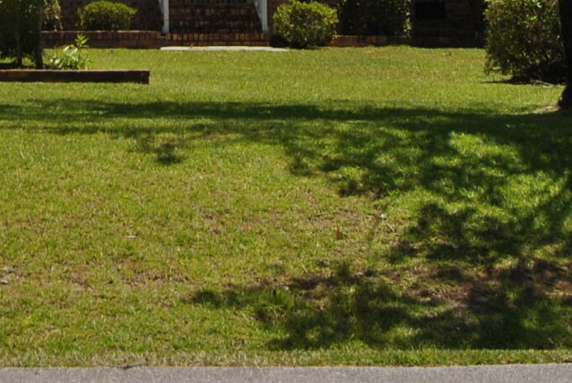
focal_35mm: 132
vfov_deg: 9.7
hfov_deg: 14.7
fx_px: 2099
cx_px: -211
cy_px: -366
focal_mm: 20
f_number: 9
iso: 100
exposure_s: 1/320
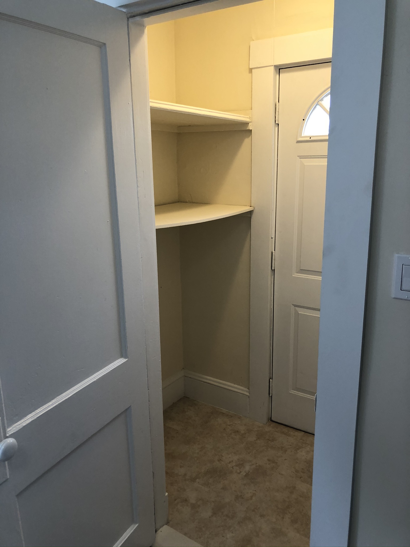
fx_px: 442
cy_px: 274
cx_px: 205
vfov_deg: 63.4
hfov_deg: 49.7
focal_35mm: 28
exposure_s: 1/40
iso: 25
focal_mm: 3.99
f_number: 1.8
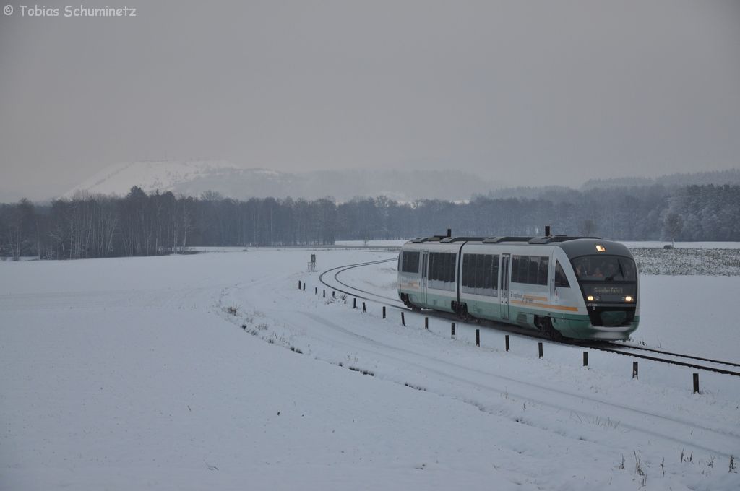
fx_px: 2032
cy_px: 246
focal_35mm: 99
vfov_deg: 13.8
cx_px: 370
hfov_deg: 20.6
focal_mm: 66
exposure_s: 1/200
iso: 320
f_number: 5.6
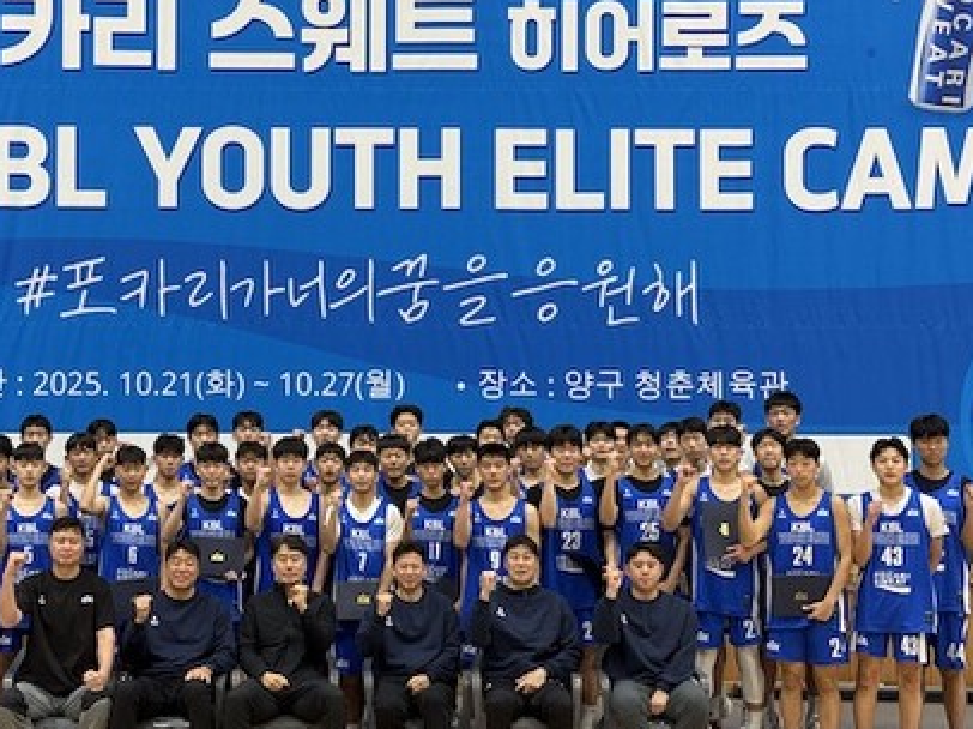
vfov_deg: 20.7
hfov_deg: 27.3
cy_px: 348
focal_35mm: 71
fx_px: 1995
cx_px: 355
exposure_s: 1/60
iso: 64
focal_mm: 6.76
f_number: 1.78
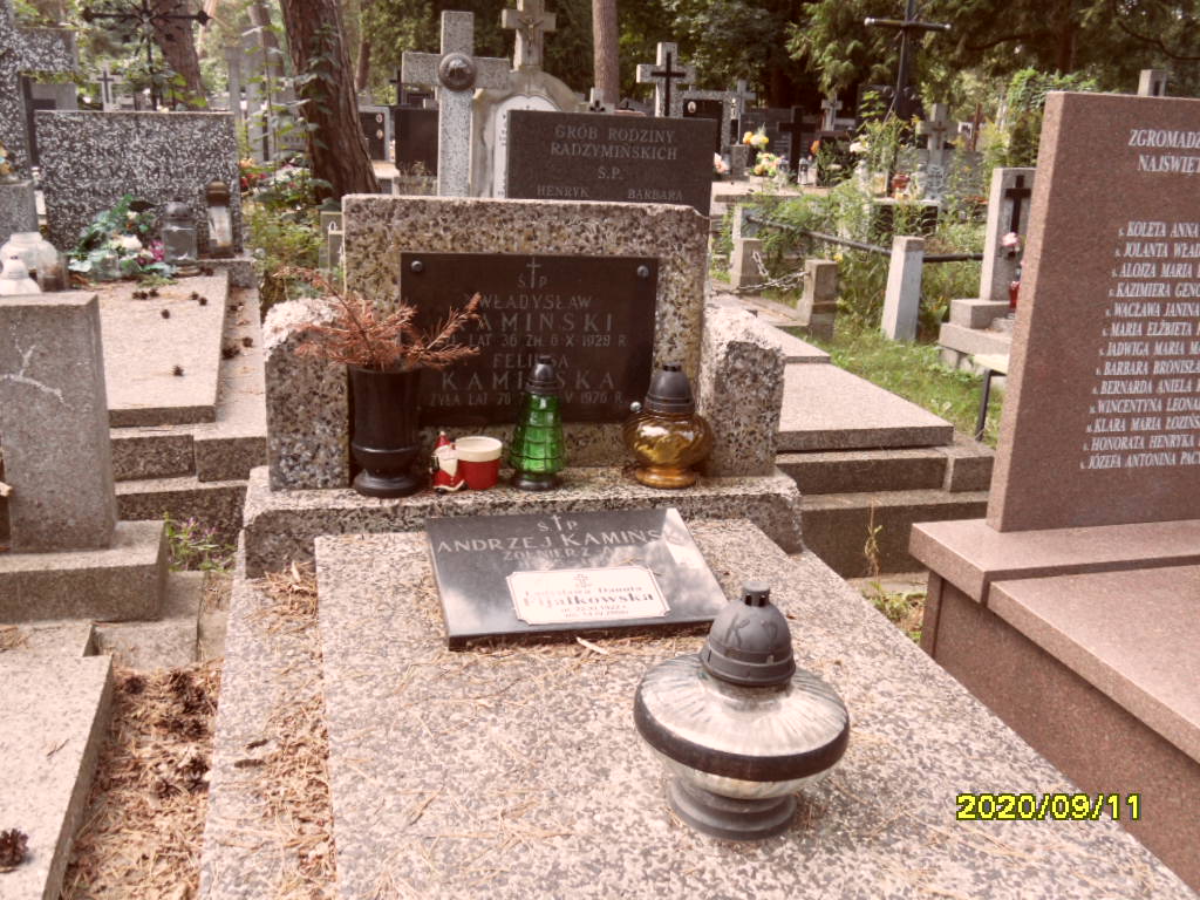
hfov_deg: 56.8
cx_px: 600
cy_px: 450
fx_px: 1109
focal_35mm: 32
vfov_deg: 44.2
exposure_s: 1/90
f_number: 3.4
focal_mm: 5.3
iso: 100
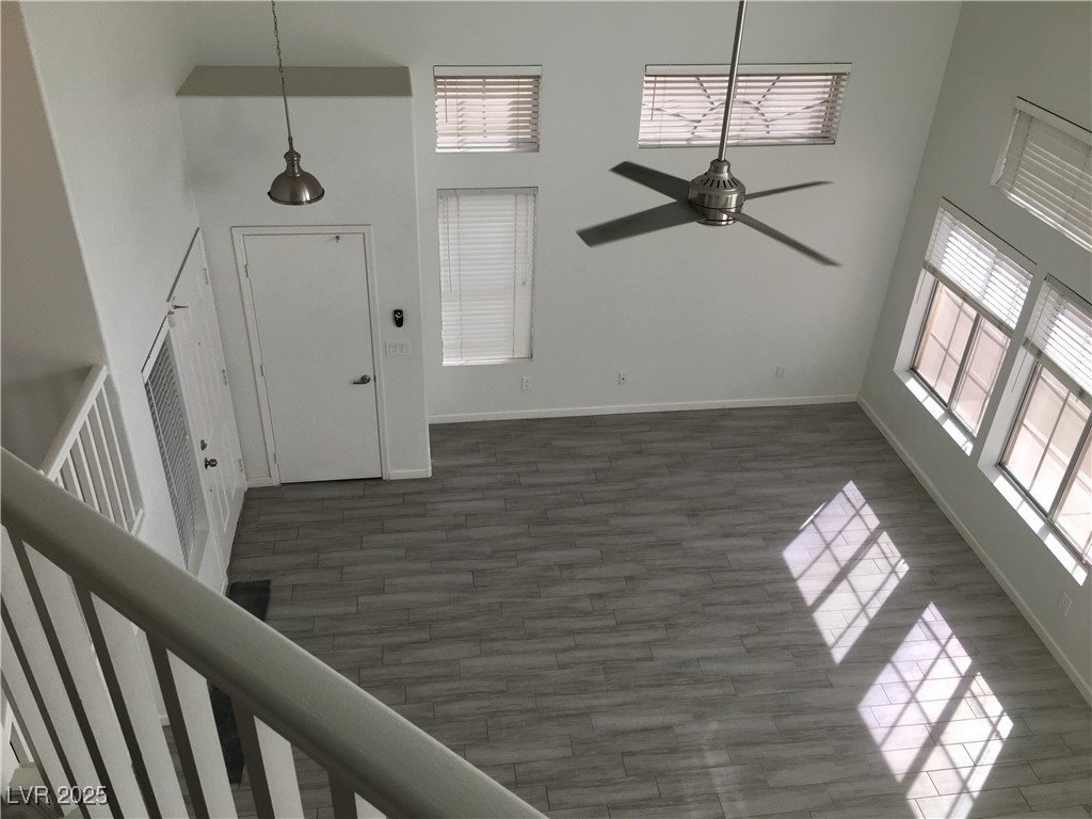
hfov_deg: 61.7
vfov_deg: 48.2
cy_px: 410
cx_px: 546
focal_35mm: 29
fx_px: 915
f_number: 2.2
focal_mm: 4.15
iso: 40
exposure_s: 1/120
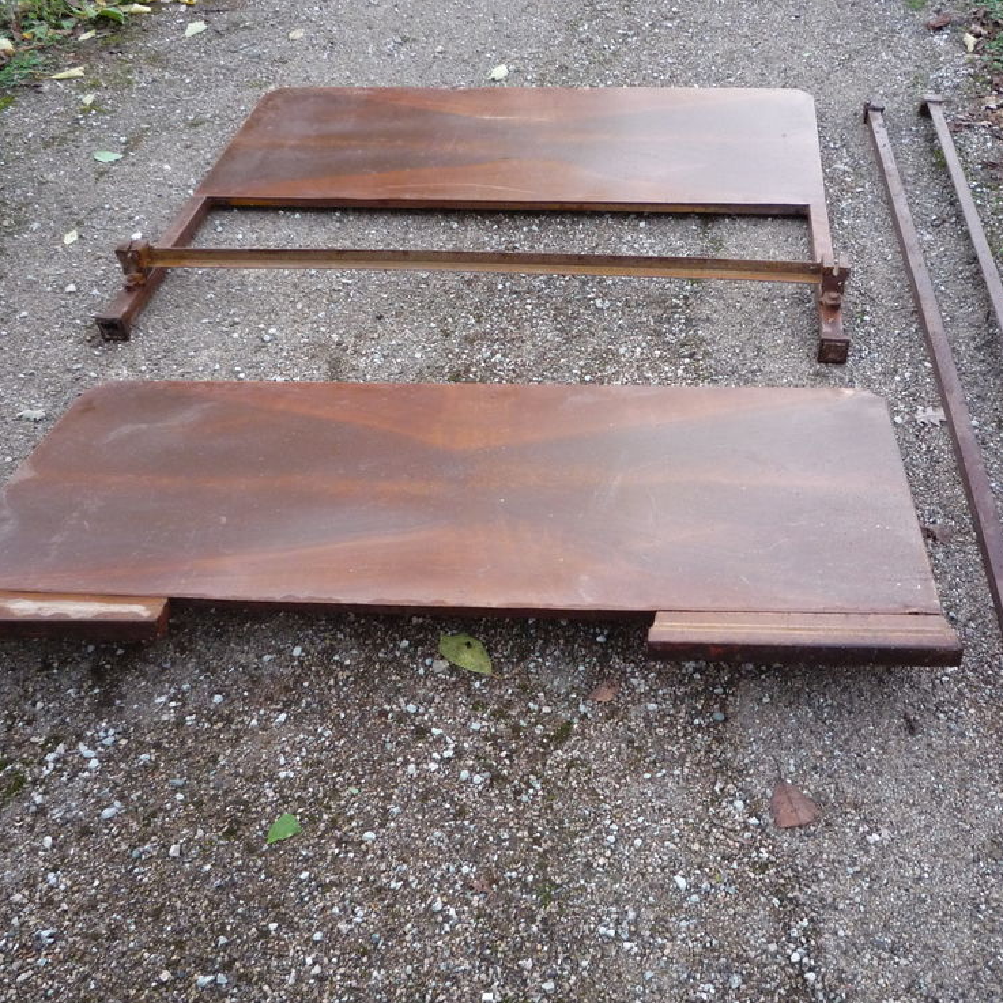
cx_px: 569
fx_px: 1180
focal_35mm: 36
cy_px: 497
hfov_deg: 45.9
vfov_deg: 46.0
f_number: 3.3
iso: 320
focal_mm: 5.2
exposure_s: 1/30
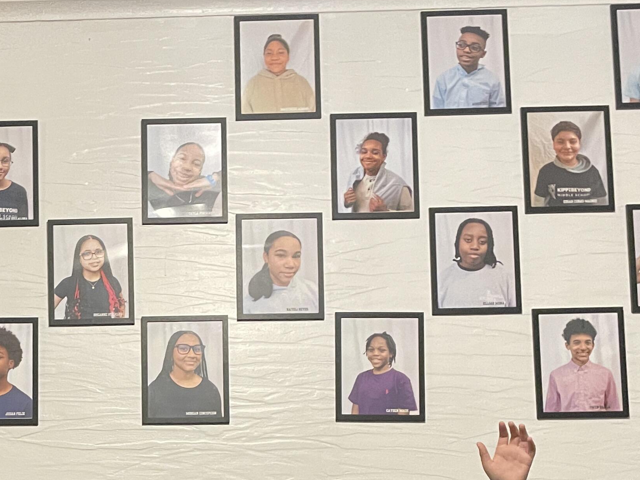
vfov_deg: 21.7
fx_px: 1183
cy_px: 528
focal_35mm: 64
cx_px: 73
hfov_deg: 29.1
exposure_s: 1/60
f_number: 1.6
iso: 500
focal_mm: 4.2
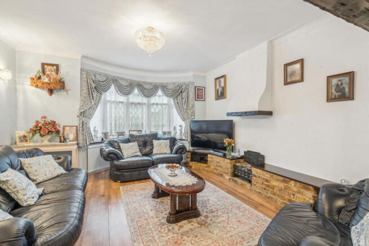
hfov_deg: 96.7
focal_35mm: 16
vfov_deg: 73.8
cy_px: 123
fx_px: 164
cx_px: 184
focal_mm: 16
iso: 640
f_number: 10
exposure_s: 1/5
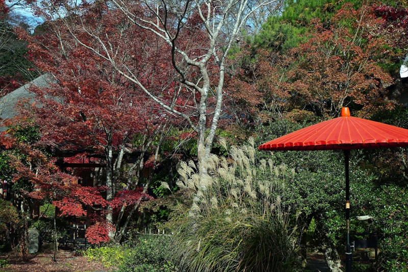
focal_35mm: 57
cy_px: 136
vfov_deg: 23.7
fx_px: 648
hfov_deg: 35.0
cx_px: 204
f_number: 5.6
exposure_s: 1/500
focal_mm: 38.1
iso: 100
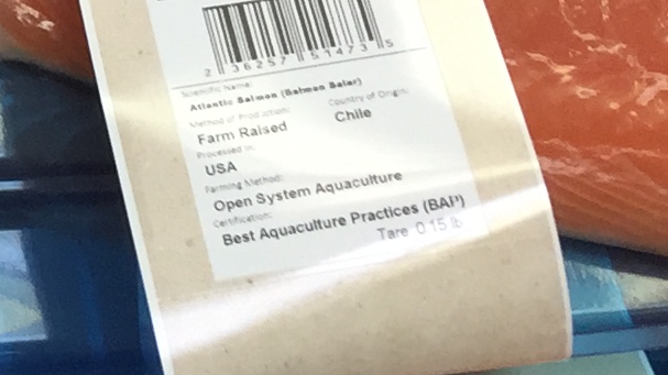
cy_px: -471
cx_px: -394
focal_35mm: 170
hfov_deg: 12.0
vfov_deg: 6.8
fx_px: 3010
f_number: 2.2
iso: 50
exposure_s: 1/120
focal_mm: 4.15
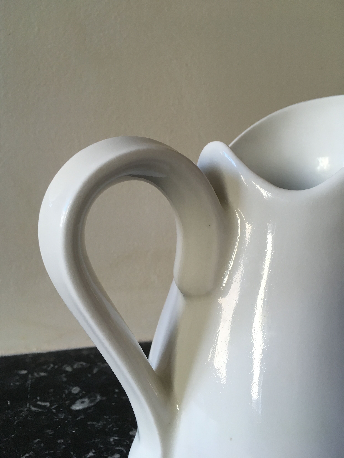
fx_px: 384
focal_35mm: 29
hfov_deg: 48.2
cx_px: 172
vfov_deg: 61.7
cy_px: 229
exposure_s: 1/33
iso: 40
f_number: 2.2
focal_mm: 4.15
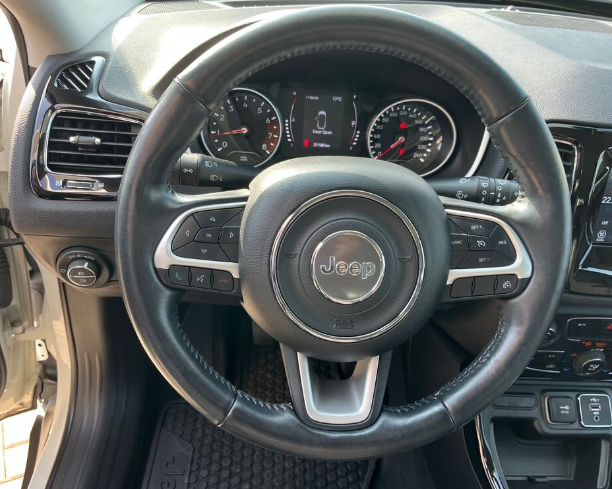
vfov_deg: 51.5
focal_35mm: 28
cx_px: 292
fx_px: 507
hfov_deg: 62.2
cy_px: 245
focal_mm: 5.1
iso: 64
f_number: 1.6
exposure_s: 1/121
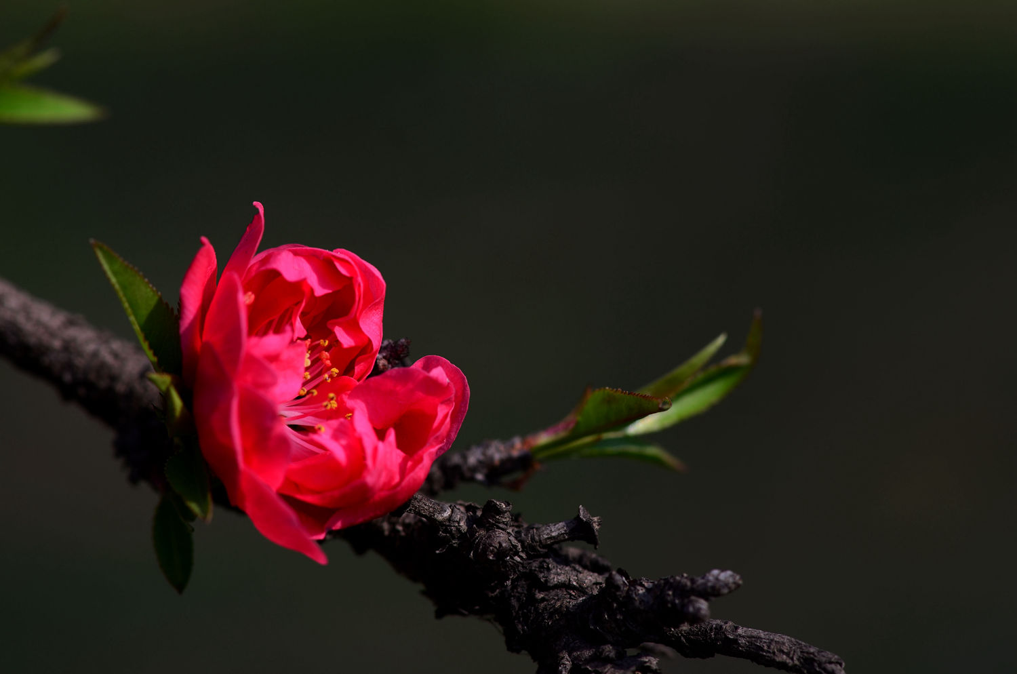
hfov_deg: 13.1
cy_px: 337
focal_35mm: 158
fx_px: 4441
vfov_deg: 8.7
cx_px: 508
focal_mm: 105
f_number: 5.6
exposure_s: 1/350
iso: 100
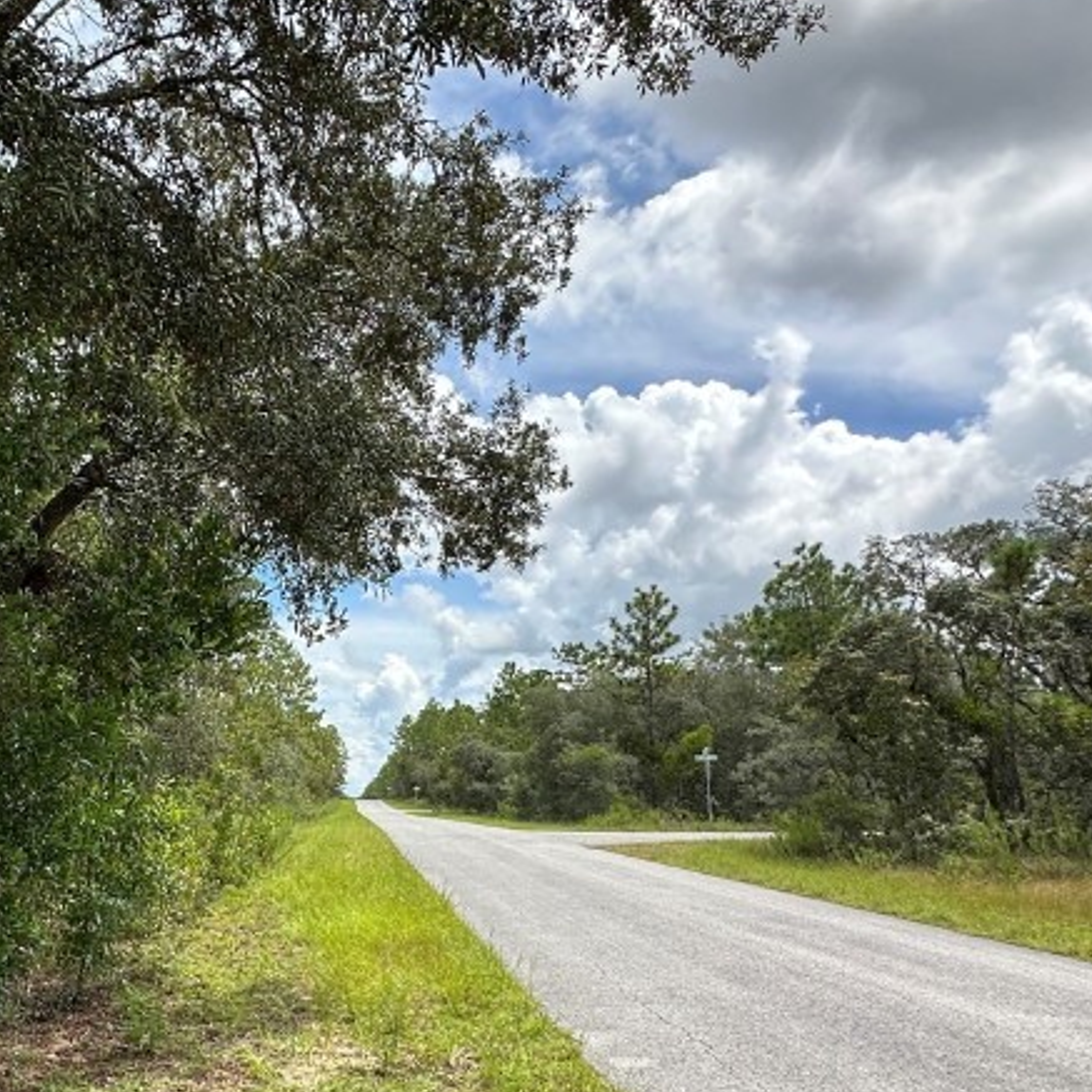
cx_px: 212
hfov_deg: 52.0
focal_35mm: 29
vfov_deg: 54.6
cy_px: 722
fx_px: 1035
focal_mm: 2.22
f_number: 2.2
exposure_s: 1/1125
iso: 40
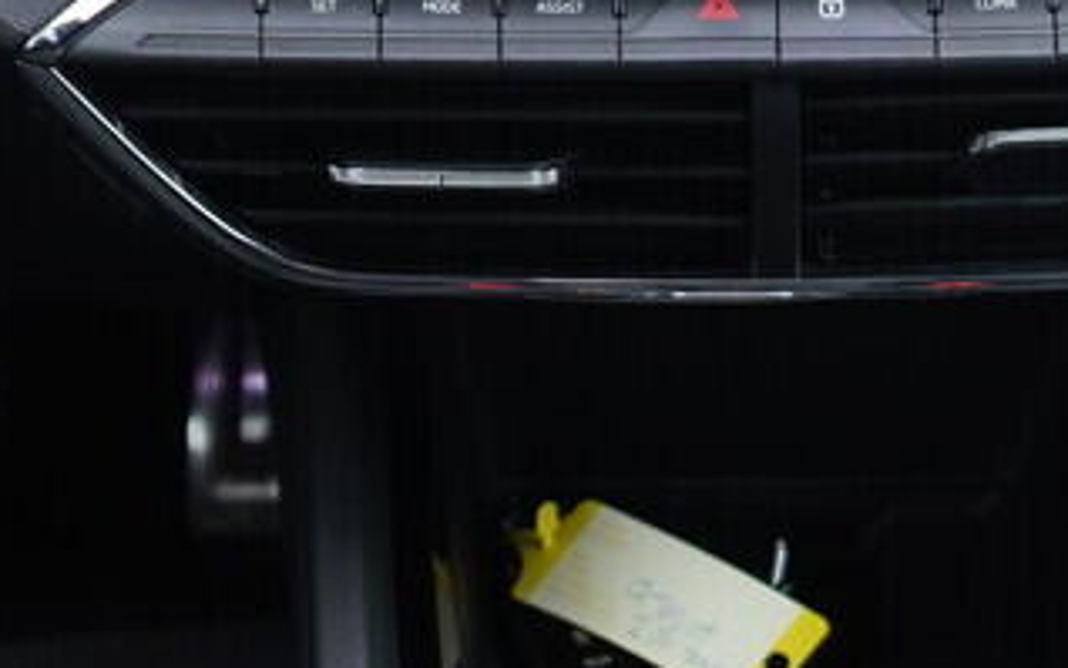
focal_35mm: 118
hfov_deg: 17.6
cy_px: 1106
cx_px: 739
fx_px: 3436
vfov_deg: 10.6
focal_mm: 24
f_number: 2.8
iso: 500
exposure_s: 1/40
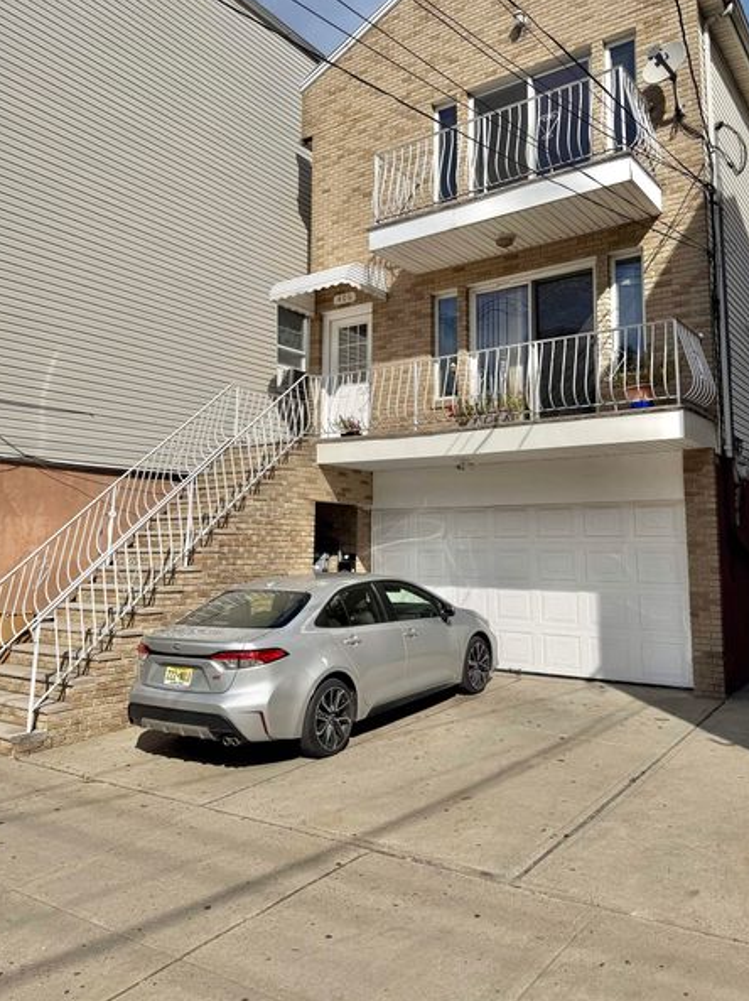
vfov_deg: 65.2
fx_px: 780
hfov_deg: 51.3
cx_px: 403
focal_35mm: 27
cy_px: 443
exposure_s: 1/10309
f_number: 1.78
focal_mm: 6.76
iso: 80
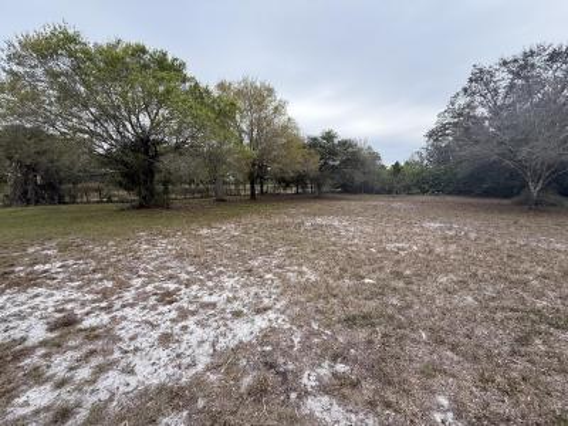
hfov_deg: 102.1
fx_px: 230
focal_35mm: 14
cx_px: 284
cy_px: 213
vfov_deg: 85.7
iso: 64
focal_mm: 2.22
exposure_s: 1/427
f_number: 2.2
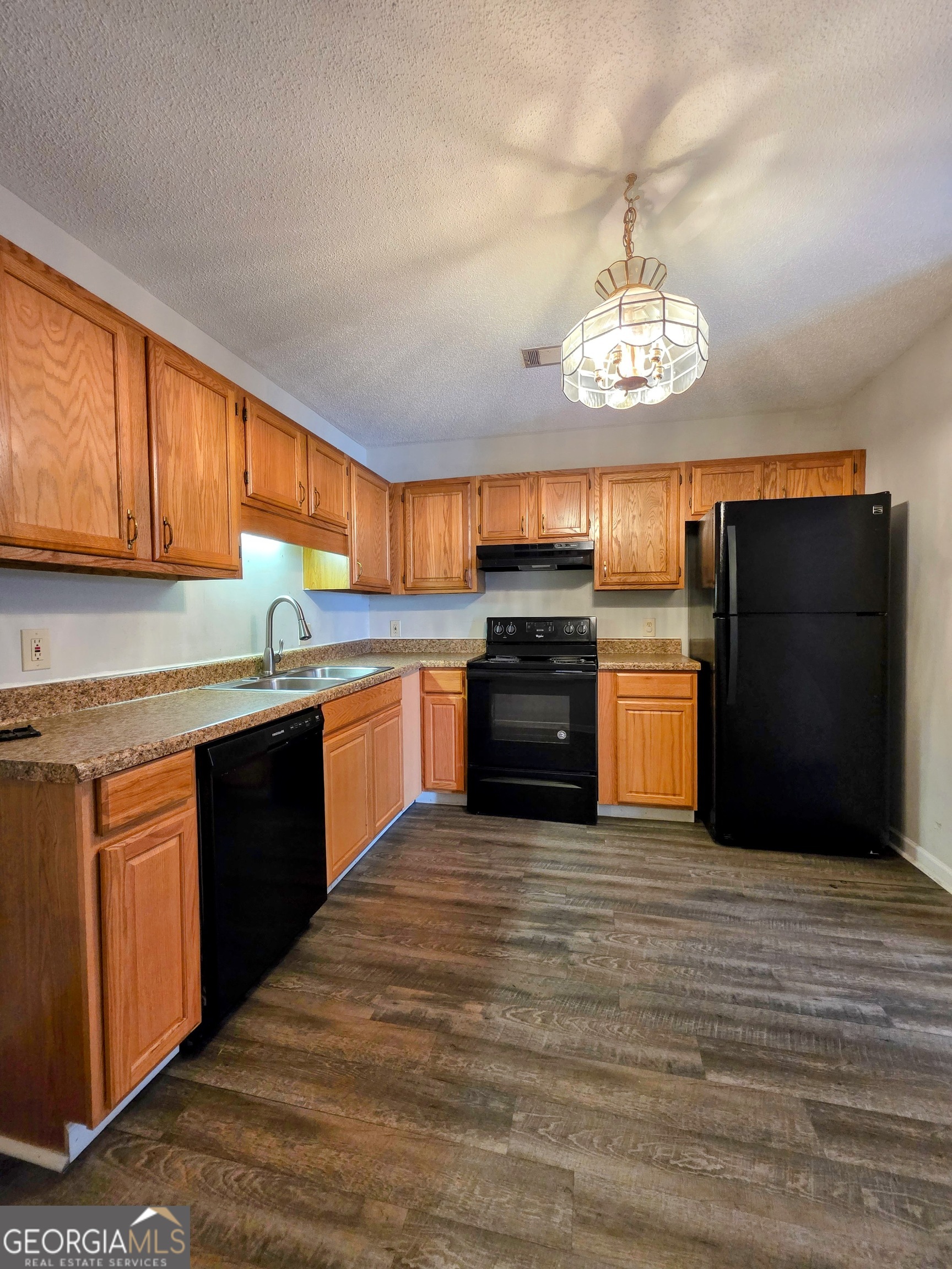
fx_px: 477
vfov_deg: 106.2
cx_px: 476
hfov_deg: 89.9
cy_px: 634
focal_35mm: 13
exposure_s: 1/60
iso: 500
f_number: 1.9
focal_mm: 2.2
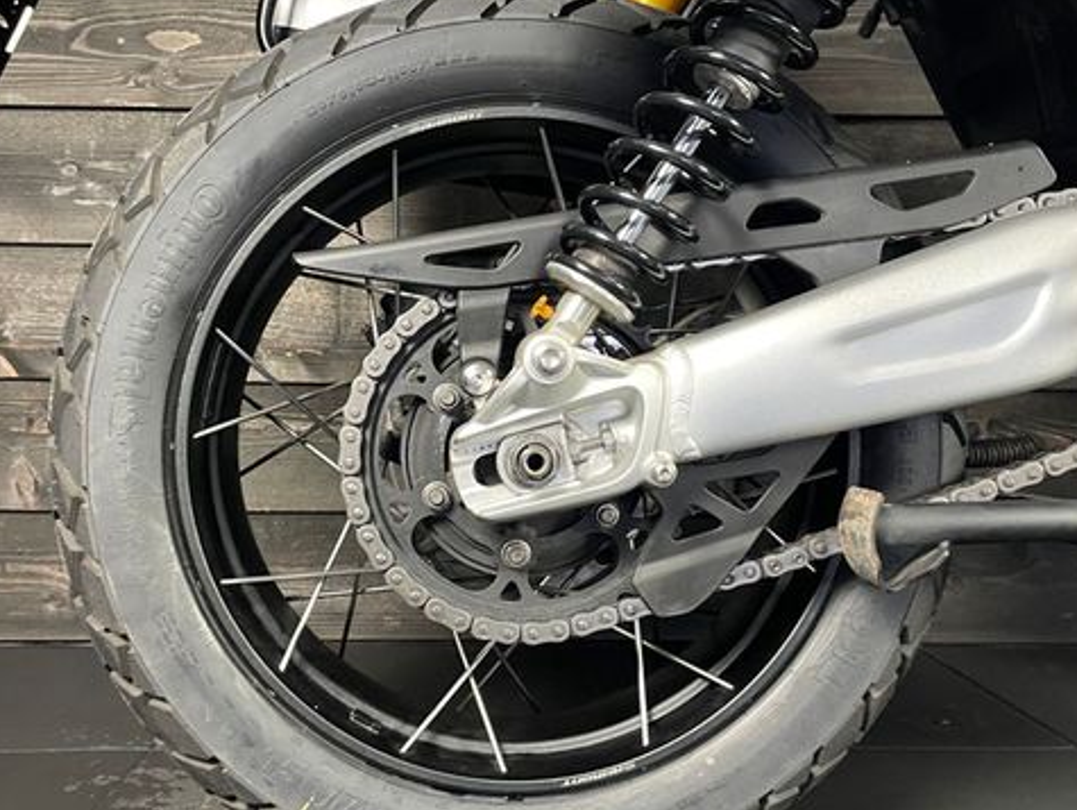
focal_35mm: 35
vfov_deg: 40.7
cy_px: 449
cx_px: 490
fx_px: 1090
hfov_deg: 52.5
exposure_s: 1/33
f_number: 1.6
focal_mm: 4.2
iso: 400
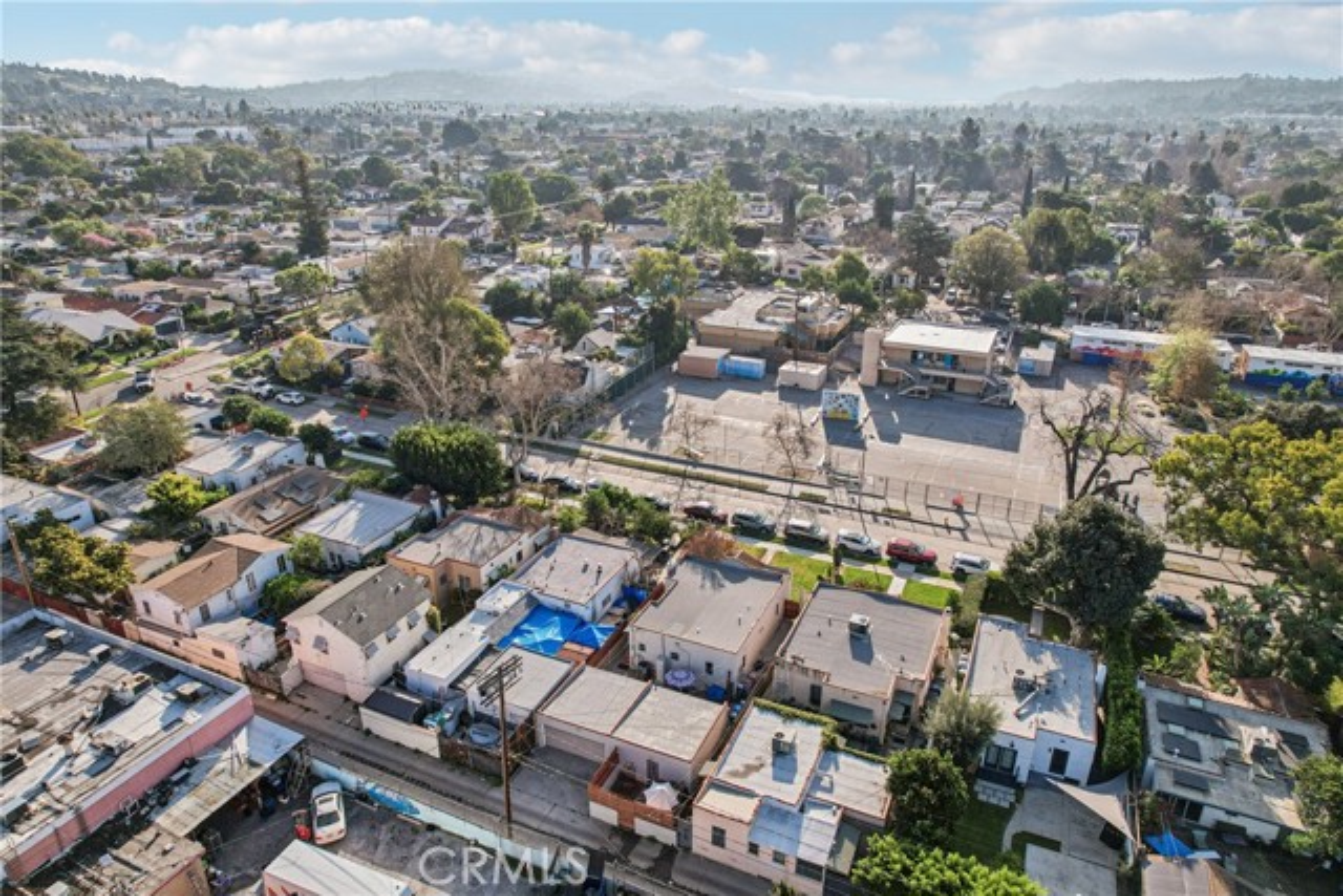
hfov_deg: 78.6
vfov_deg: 57.3
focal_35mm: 22
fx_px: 821
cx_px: 672
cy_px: 448
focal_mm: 8.38
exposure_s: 1/1250
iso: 110
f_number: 2.8
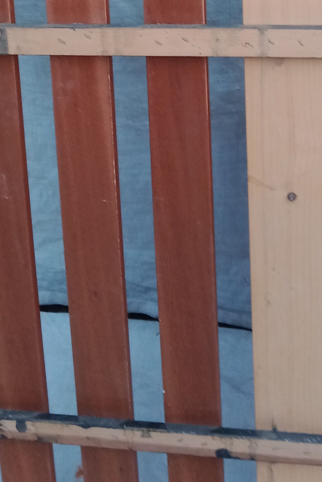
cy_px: -30
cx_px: 232
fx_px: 952
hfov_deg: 19.1
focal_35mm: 71
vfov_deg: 26.5
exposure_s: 1/50
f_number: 2
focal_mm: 3.54
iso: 141
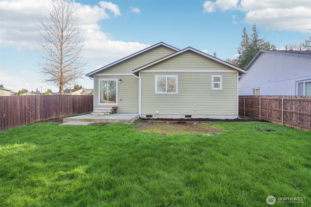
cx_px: 156
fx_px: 138
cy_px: 104
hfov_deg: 96.7
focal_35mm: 16
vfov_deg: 73.7
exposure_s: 1/200
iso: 400
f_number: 8
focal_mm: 16
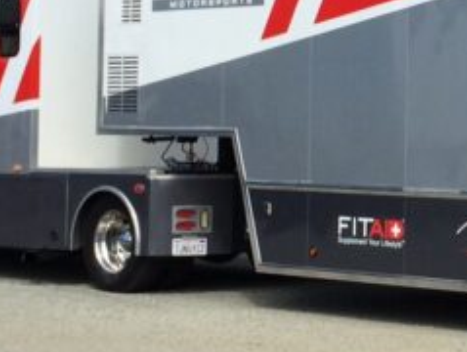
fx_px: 1675
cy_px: 55
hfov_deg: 15.0
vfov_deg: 11.9
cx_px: 653
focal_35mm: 124
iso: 32
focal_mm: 4.15
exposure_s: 1/2415
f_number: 2.2
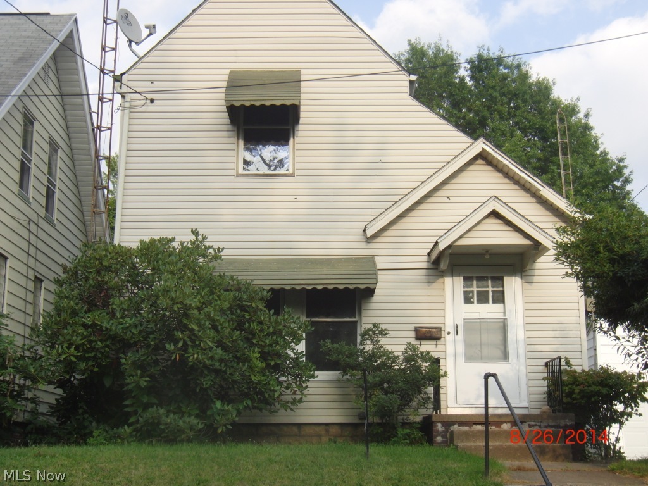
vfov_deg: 30.3
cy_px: 243
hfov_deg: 39.7
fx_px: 899
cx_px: 324
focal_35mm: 48
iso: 100
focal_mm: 8.4
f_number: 4
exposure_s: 1/250
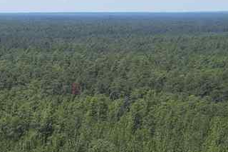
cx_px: -279
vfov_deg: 8.5
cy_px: 410
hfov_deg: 12.2
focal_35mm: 141
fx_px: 893
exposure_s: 1/1250
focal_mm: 8.38
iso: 100
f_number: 2.8
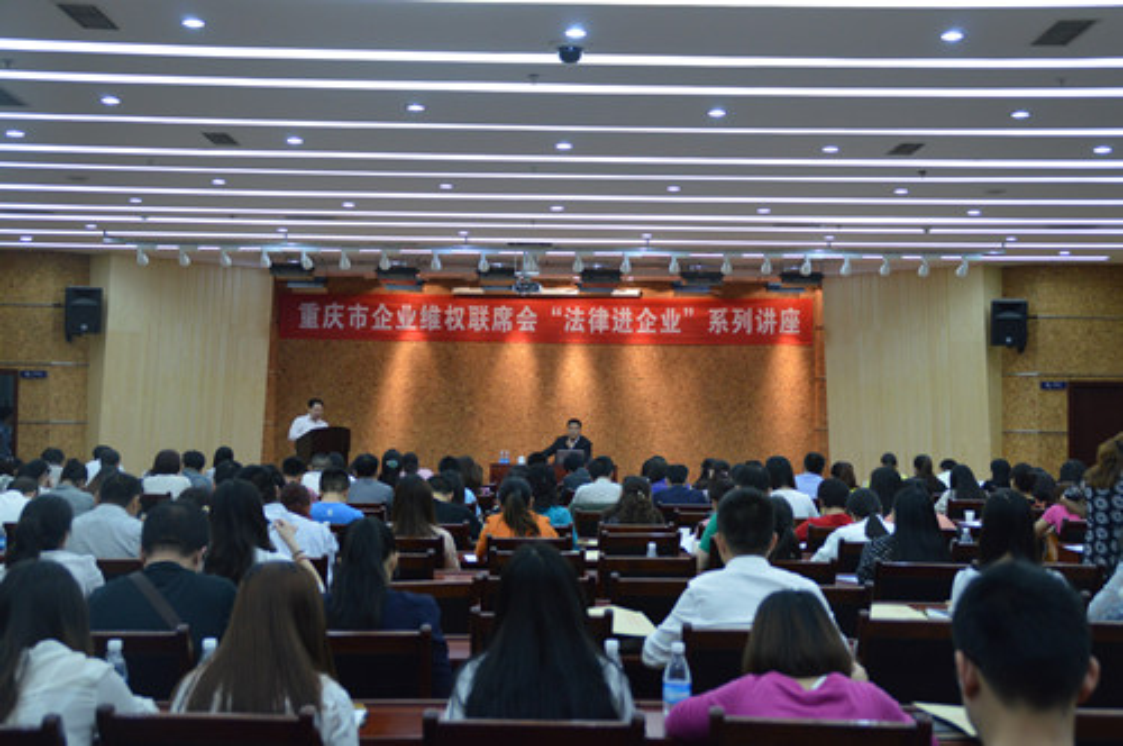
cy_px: 373
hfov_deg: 41.2
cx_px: 562
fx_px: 1495
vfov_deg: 28.0
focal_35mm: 48
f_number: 4.2
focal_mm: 32
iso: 1000
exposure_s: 1/60
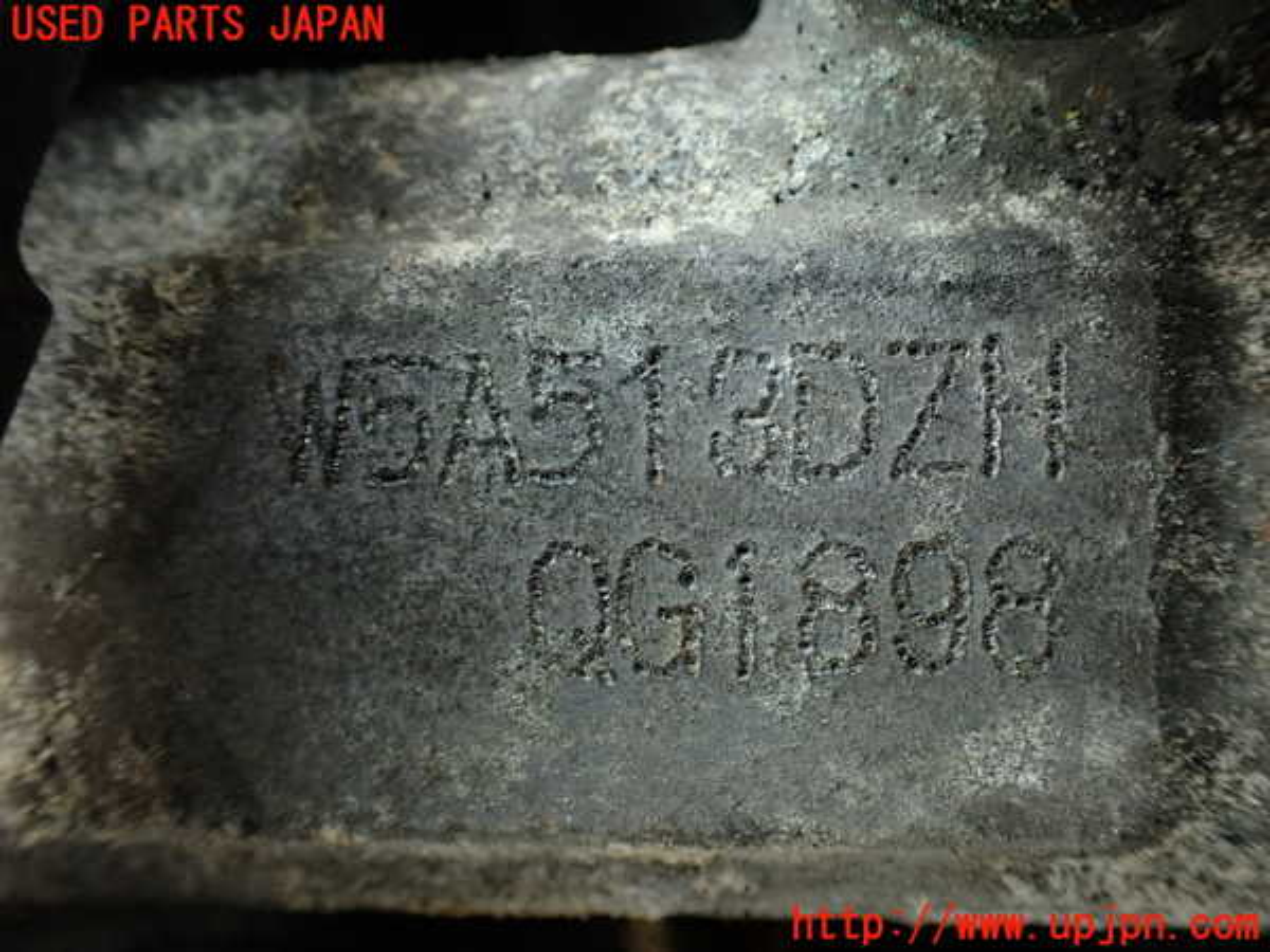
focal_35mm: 32
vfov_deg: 44.2
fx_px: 1174
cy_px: 476
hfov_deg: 56.8
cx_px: 635
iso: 250
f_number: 2.4
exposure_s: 1/30
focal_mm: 5.79
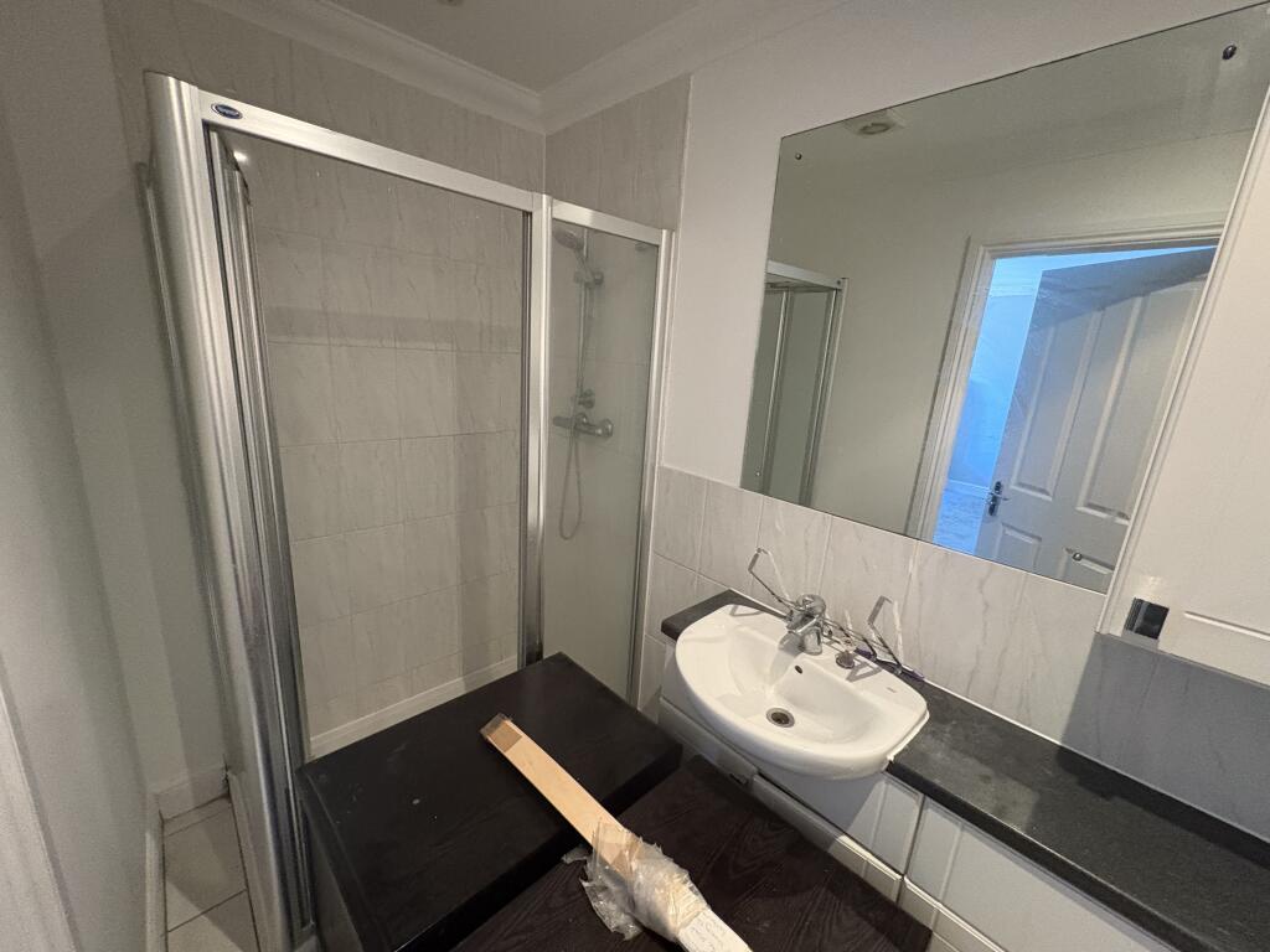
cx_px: 635
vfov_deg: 85.7
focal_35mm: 14
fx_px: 514
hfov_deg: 102.1
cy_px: 476
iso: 800
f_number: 2.2
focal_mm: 2.22
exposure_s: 1/50
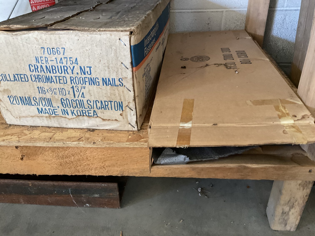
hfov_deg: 61.7
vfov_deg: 48.2
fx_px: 264
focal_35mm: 29
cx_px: 158
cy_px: 118
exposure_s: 1/30
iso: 320
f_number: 1.8
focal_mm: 3
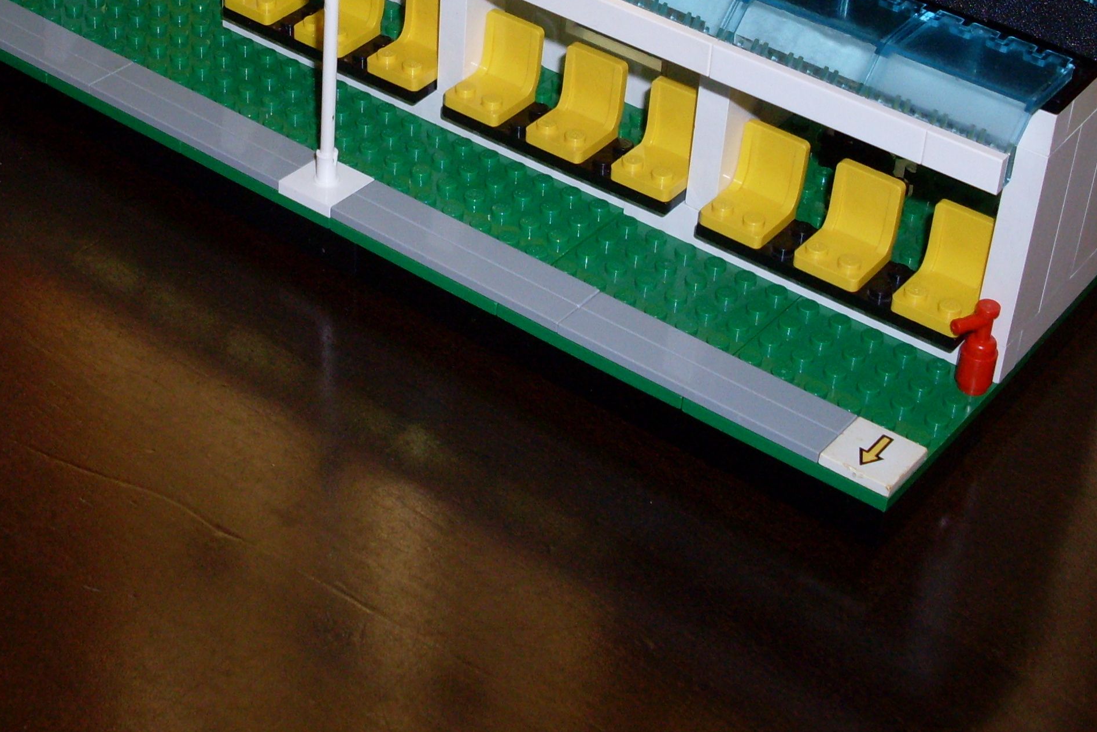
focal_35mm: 68
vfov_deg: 19.5
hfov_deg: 29.4
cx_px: 348
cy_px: 34
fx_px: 2072
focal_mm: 6.3
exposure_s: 1/45
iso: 100
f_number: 2.8
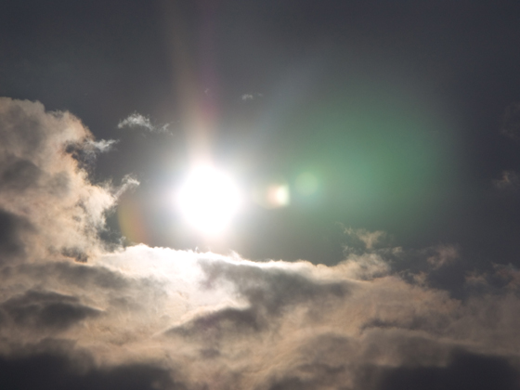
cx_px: 260
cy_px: 195
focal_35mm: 178
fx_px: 2674
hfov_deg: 11.1
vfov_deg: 8.3
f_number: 9
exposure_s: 1/3200
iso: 50
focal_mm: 45.8
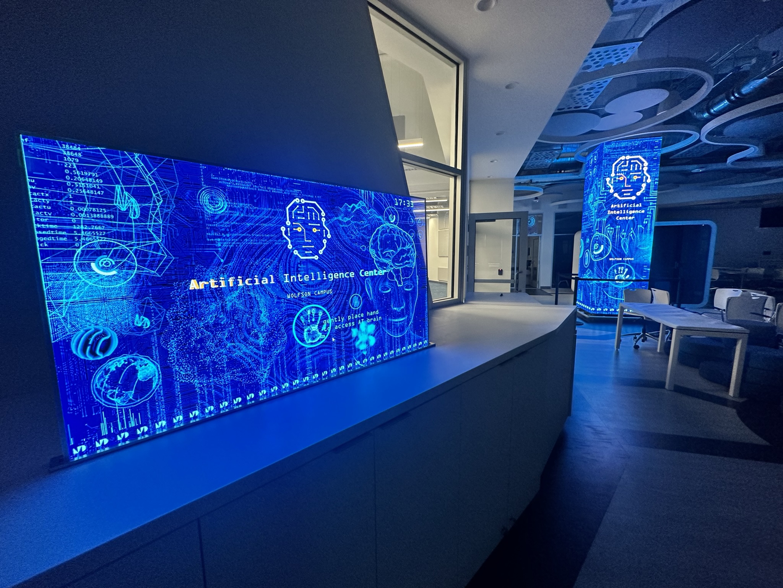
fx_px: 317
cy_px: 294
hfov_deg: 102.1
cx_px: 392
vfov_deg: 85.7
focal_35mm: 14
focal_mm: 2.22
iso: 200
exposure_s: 1/60
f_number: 2.2
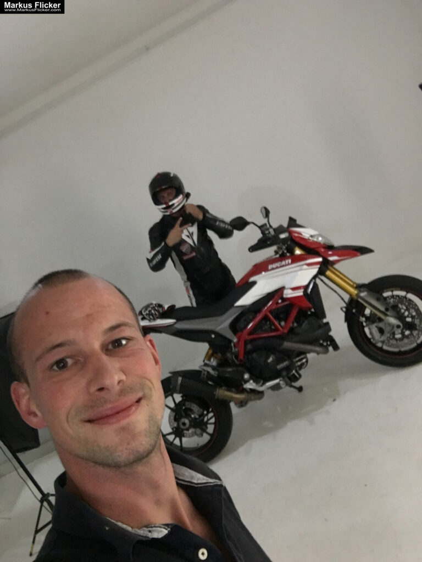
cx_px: 211
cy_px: 281
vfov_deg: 58.4
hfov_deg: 45.4
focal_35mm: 31
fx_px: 504
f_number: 2.2
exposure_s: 1/17
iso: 160
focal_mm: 2.65
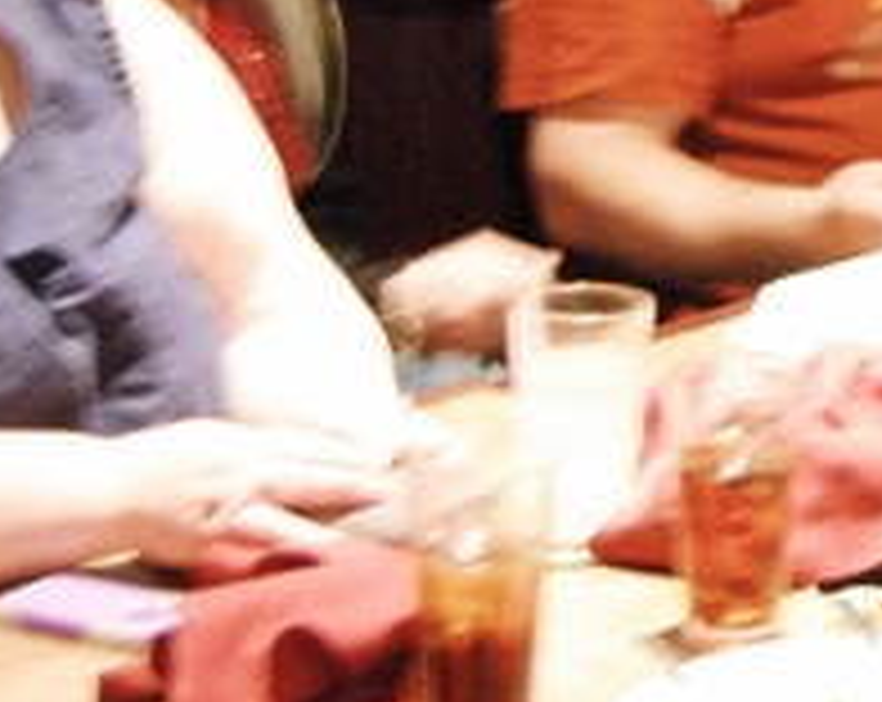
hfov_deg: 10.8
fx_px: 4507
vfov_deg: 8.8
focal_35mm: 173
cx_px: 1328
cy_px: -171
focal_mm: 30
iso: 1600
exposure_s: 1/10
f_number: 4.2
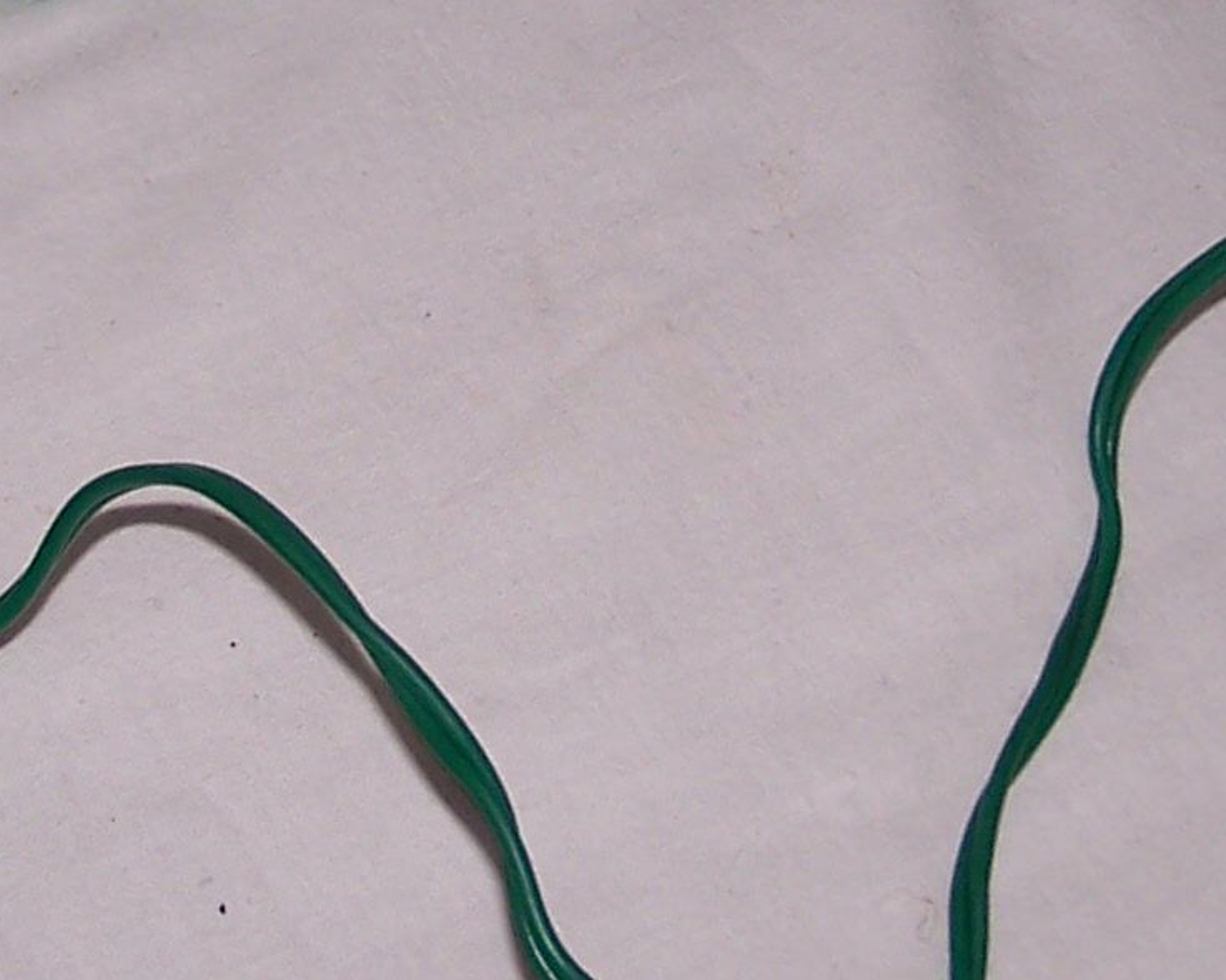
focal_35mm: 116
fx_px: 4207
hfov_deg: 16.6
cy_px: 183
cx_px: 481
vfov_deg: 13.2
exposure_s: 1/60
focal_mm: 6.3
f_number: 2.8
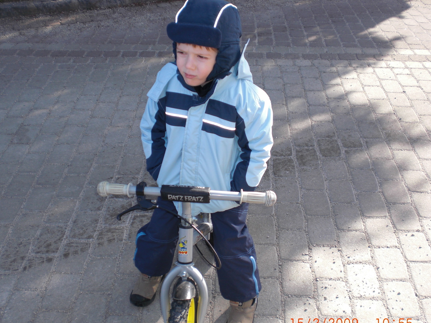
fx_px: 535
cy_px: 178
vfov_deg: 33.6
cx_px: 199
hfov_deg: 43.8
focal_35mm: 43
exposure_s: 1/320
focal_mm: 6.3
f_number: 3.1
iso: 64
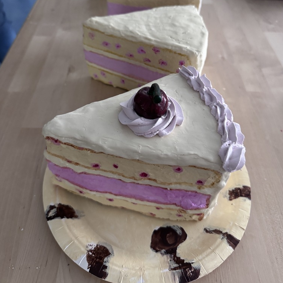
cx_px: 144
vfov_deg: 54.4
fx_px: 268
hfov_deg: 55.6
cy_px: 91
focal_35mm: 29
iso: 640
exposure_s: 1/60
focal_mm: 6.76
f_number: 1.78
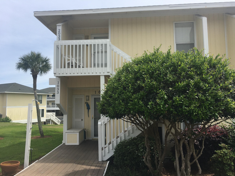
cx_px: 118
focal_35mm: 29
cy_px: 88
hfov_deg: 61.7
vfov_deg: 48.2
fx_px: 197
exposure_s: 1/1570
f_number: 2.2
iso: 25
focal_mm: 4.15
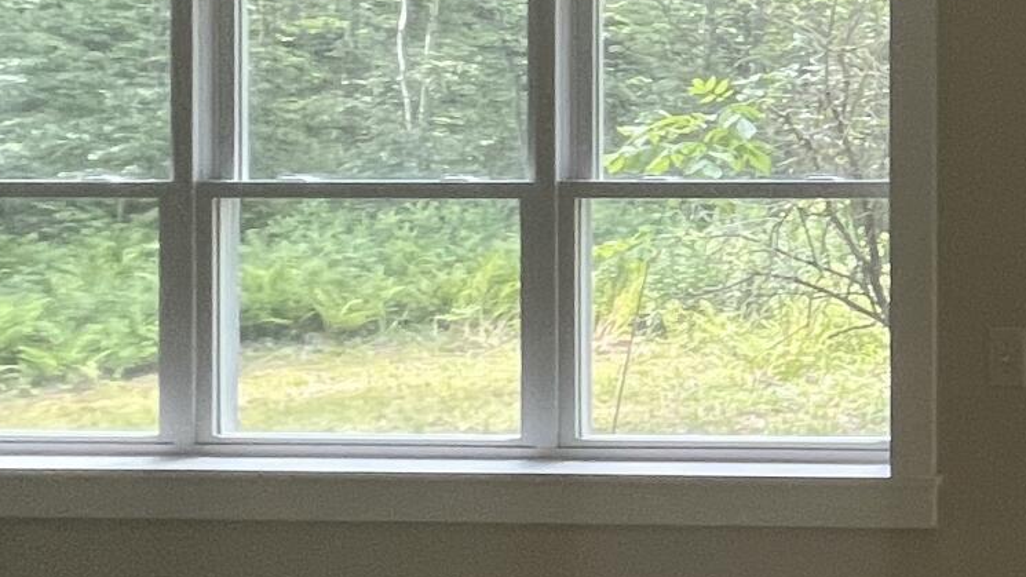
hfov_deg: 26.2
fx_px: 1551
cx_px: 1559
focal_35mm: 57
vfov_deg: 20.9
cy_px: 140
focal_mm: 1.57
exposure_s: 1/99
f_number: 1.8
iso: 80
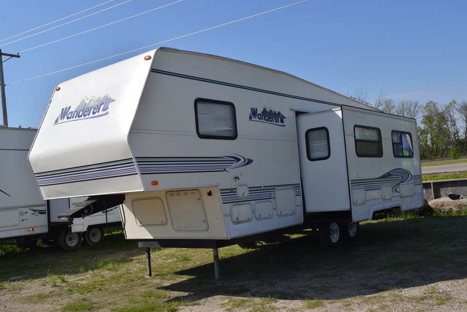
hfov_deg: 49.6
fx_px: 506
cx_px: 234
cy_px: 156
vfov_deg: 34.2
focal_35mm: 39
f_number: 16
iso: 100
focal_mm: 26
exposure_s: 1/200
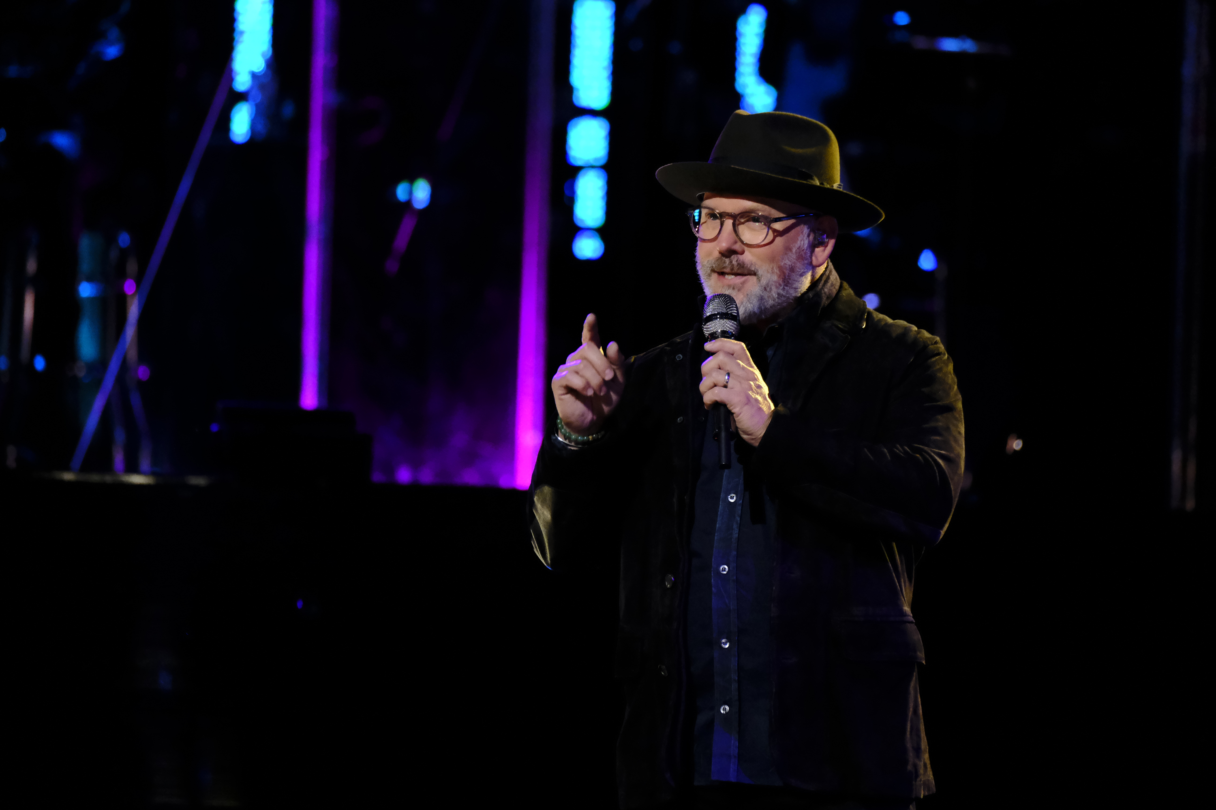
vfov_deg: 3.8
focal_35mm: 365
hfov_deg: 5.6
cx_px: 608
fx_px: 12328
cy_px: 405
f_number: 5
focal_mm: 243.3
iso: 8000
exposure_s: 1/160
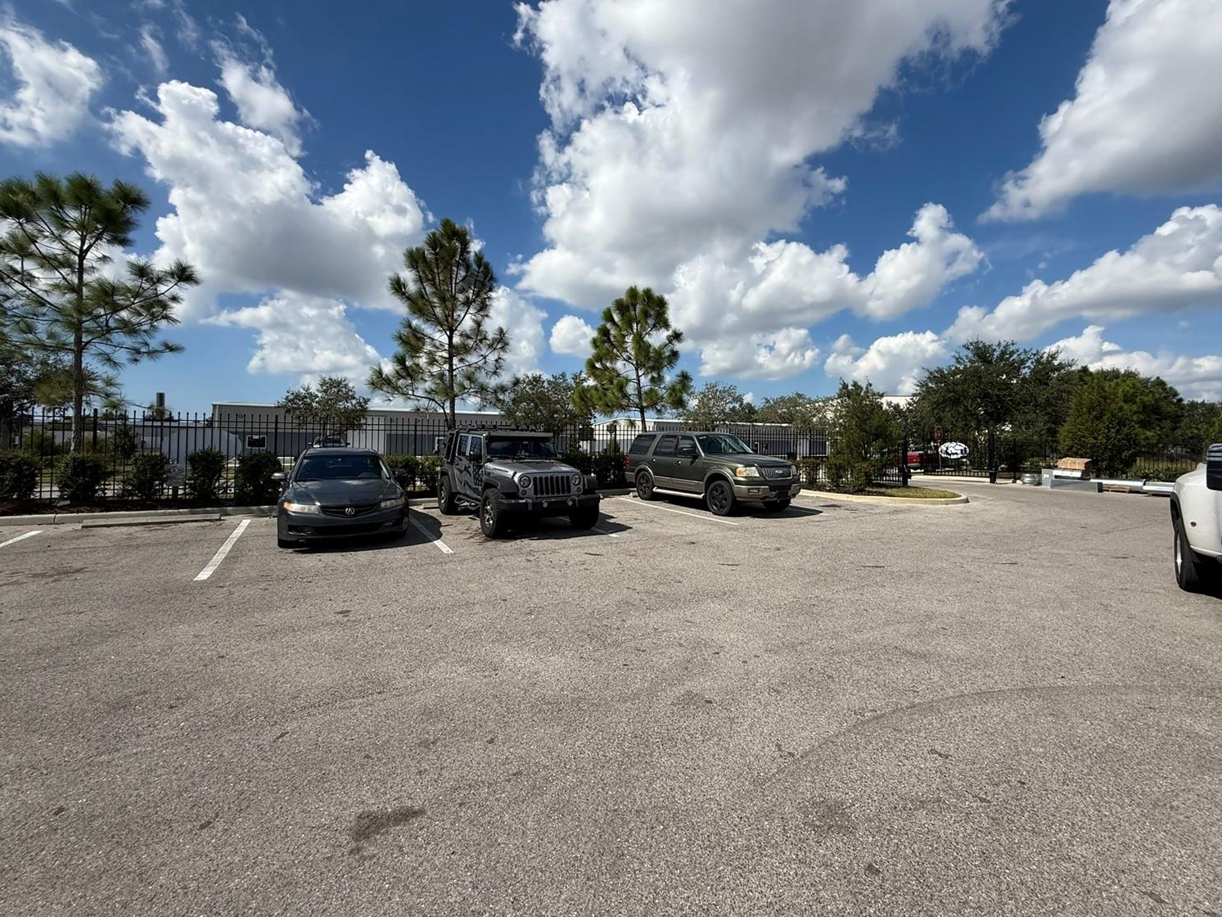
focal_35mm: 15
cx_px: 649
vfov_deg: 81.7
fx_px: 530
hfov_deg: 98.0
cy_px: 431
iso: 50
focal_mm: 2.22
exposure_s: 1/3289
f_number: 2.2
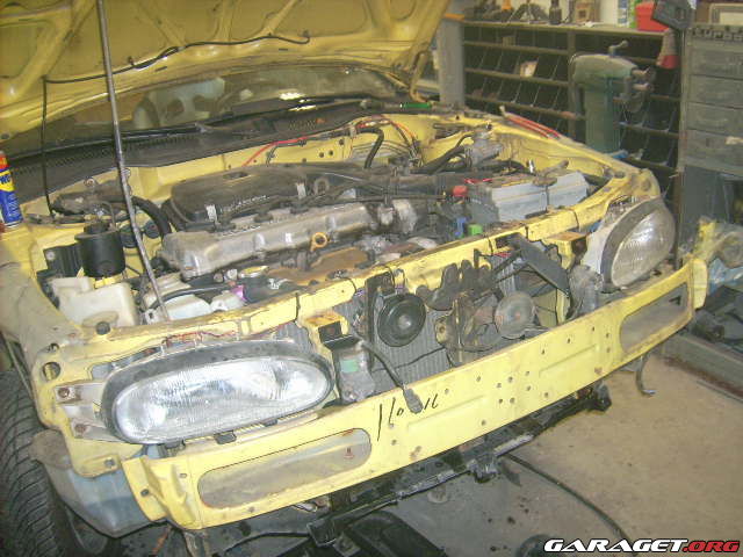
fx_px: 751
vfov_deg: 40.7
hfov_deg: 52.6
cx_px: 372
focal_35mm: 35
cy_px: 278
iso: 100
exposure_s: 1/60
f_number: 2.8
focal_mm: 5.95
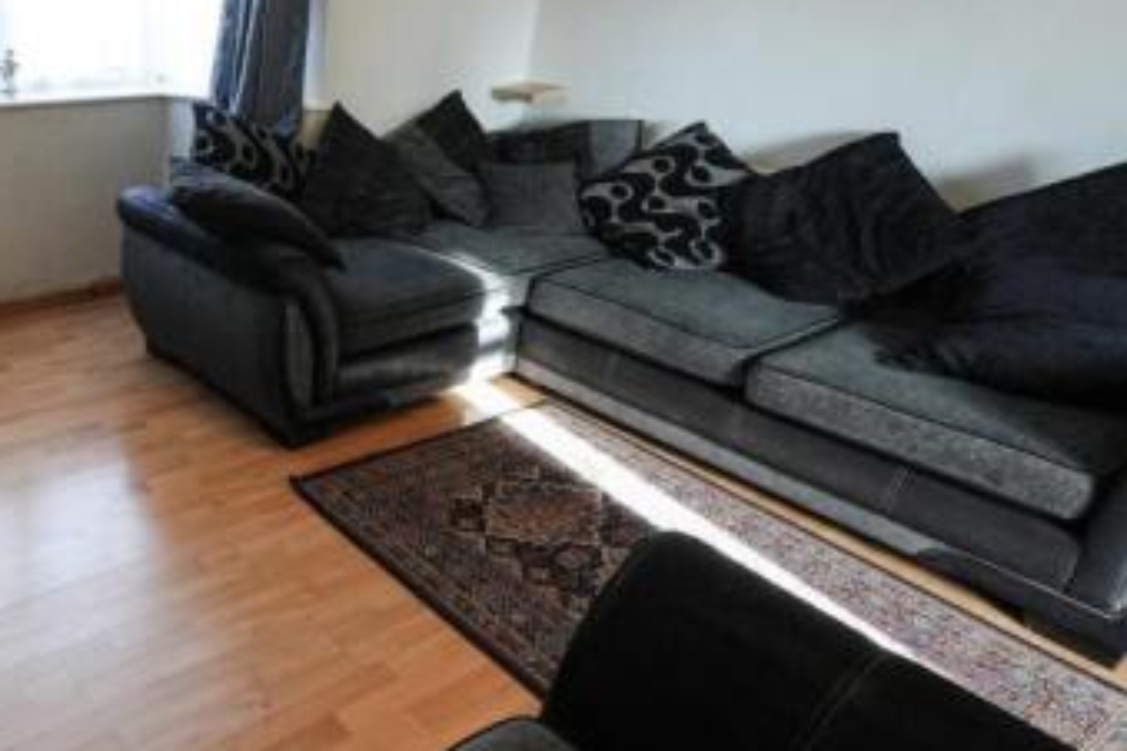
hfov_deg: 58.0
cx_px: 198
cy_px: 314
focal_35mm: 29
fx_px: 908
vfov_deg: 44.8
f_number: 4
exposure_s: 1/160
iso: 1600
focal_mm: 10
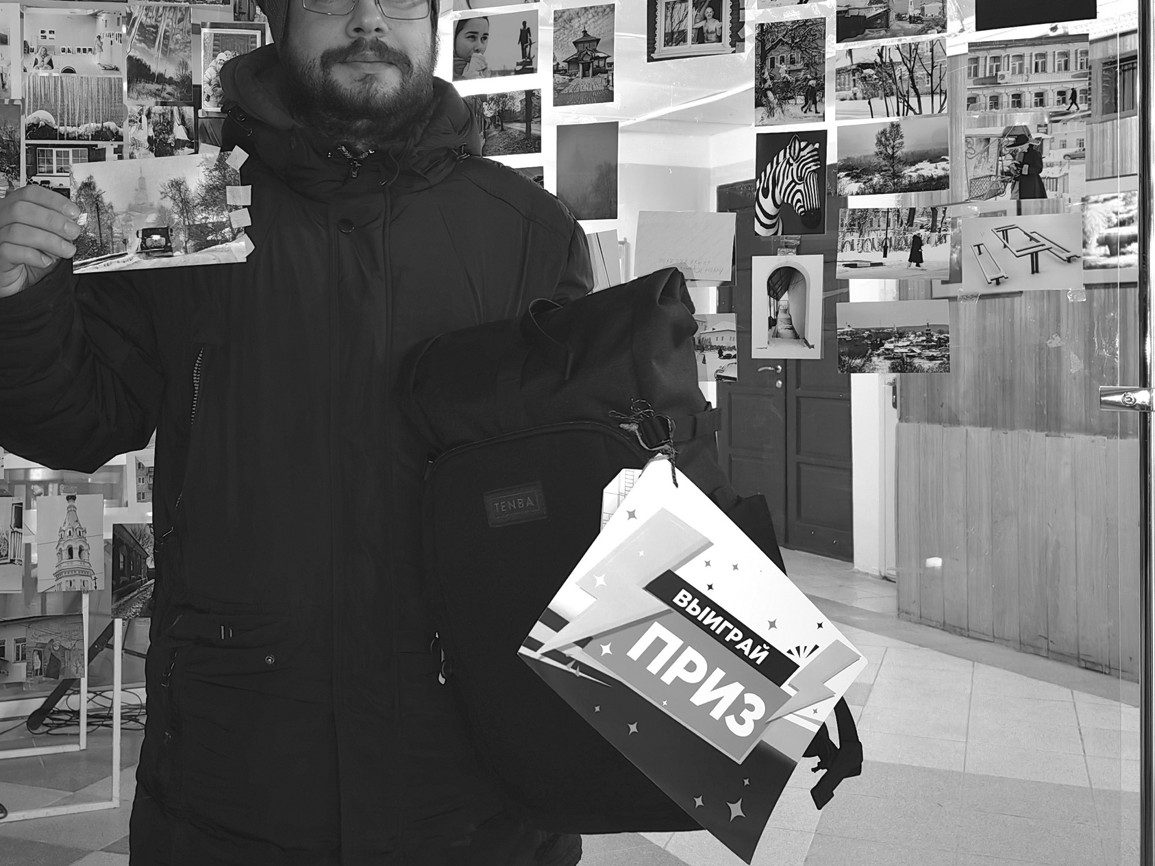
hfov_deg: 45.5
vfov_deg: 35.0
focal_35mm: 41
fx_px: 1368
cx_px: 465
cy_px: 335
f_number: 2
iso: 500
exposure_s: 1/33.3
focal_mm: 6.35
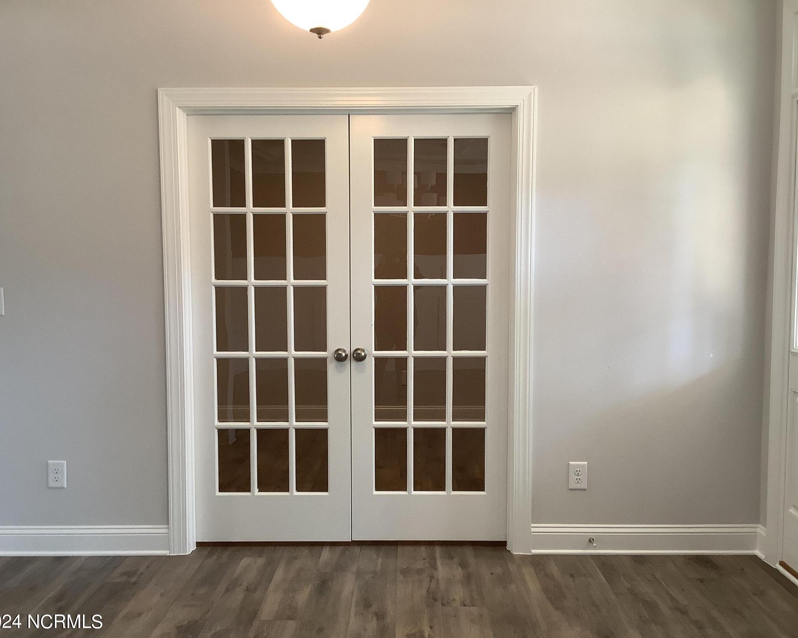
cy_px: 325
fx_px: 779
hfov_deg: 54.2
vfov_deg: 44.5
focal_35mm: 33
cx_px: 401
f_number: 2.4
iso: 80
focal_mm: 3.3
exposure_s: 1/60
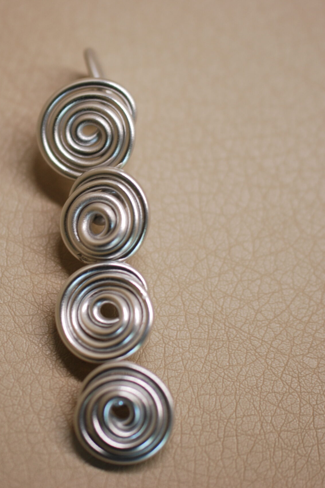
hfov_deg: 10.1
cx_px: 101
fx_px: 1828
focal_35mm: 135
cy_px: 244
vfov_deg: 15.2
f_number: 2.8
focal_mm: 60
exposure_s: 1/125
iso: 220
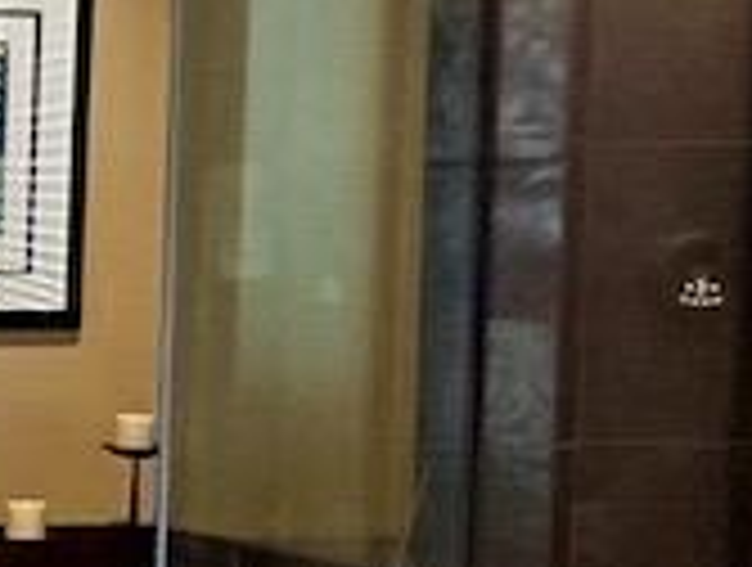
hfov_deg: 14.4
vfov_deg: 13.8
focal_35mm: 107
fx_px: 2329
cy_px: 418
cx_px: -856
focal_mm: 2.22
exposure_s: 1/60
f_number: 2.2
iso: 500
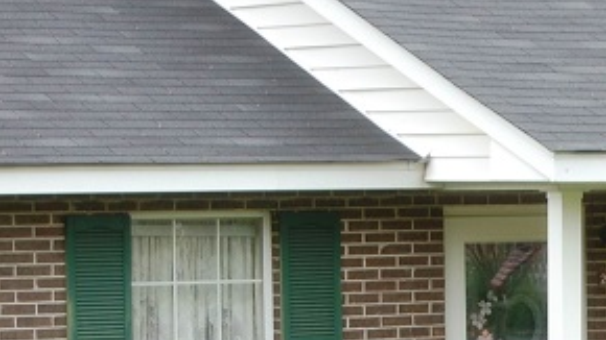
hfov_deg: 10.1
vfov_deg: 5.7
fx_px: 3390
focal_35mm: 211
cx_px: 612
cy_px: 426
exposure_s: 1/160
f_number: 6.3
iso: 200
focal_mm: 48
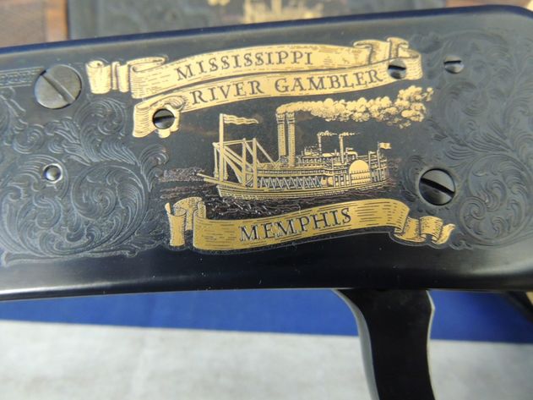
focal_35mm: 24
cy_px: 200
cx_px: 266
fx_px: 369
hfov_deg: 71.6
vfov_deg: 56.8
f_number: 3
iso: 800
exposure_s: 1/6
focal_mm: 4.3
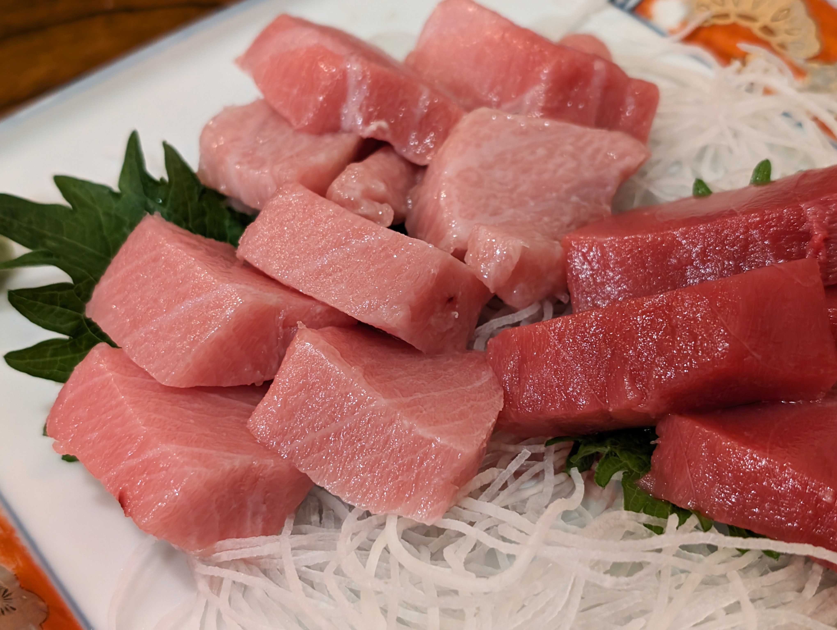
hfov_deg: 38.9
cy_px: 315
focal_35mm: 49
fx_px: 1186
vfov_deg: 29.7
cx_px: 418
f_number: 1.68
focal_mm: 6.9
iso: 616
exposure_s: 1/28.6
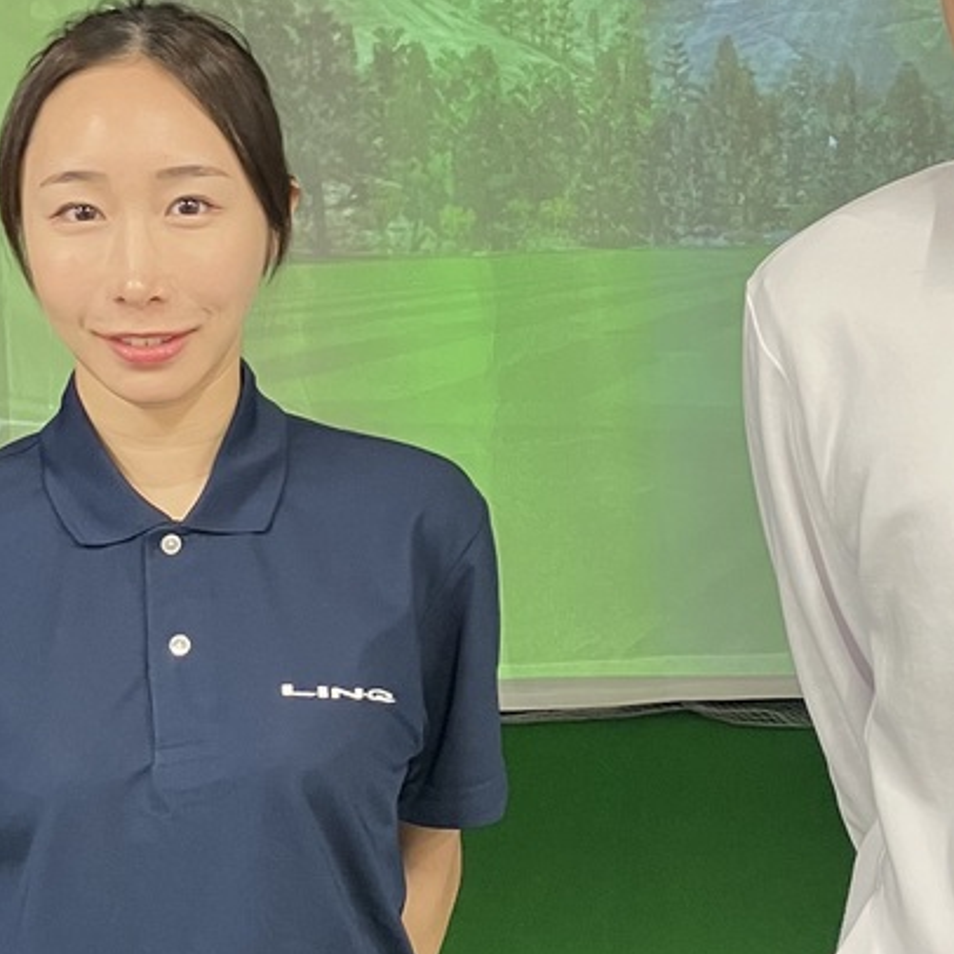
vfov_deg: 22.1
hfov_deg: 22.1
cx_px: 613
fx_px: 2432
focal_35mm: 78
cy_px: 287
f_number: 1.8
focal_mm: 3.99
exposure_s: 1/56
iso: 125
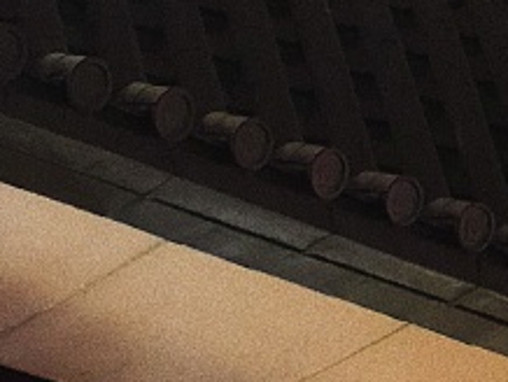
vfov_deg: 5.0
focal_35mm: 286
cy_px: 964
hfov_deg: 6.9
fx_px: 4202
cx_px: 233
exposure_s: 1/30
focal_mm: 6
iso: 160
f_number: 2.4
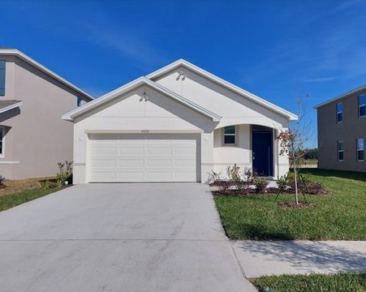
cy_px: 151
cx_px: 188
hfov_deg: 66.1
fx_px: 281
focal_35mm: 26
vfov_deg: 54.9
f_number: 1.8
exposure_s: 1/4907
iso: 40
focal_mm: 5.23
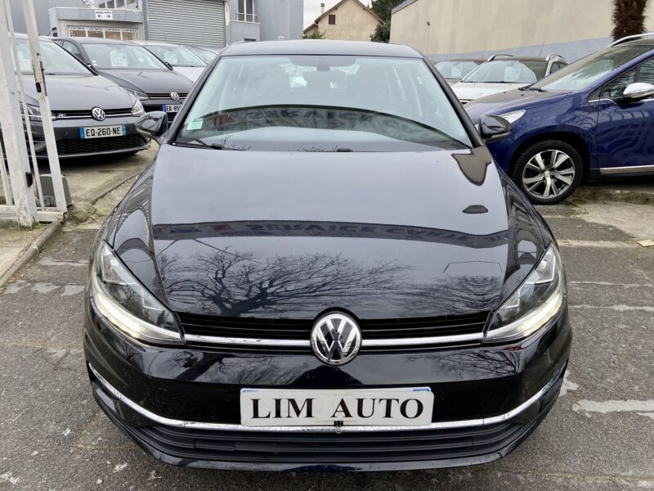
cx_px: 327
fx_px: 491
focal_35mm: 26
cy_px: 246
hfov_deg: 67.3
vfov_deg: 53.1
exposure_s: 1/121
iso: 100
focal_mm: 4.25
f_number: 1.8
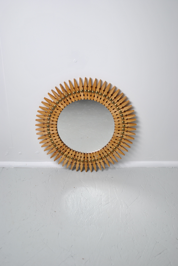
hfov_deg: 29.9
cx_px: 89
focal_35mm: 45
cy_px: 133
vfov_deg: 43.6
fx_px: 333
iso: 200
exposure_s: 1/50
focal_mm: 30
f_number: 4.5
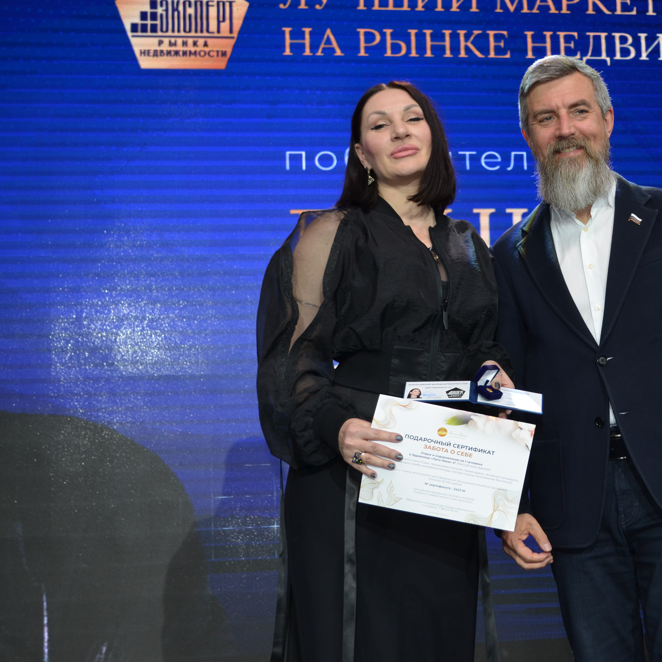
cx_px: 514
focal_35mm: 64
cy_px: 321
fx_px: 1385
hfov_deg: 26.5
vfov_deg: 26.9
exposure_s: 1/100
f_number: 4.8
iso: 400
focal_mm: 32
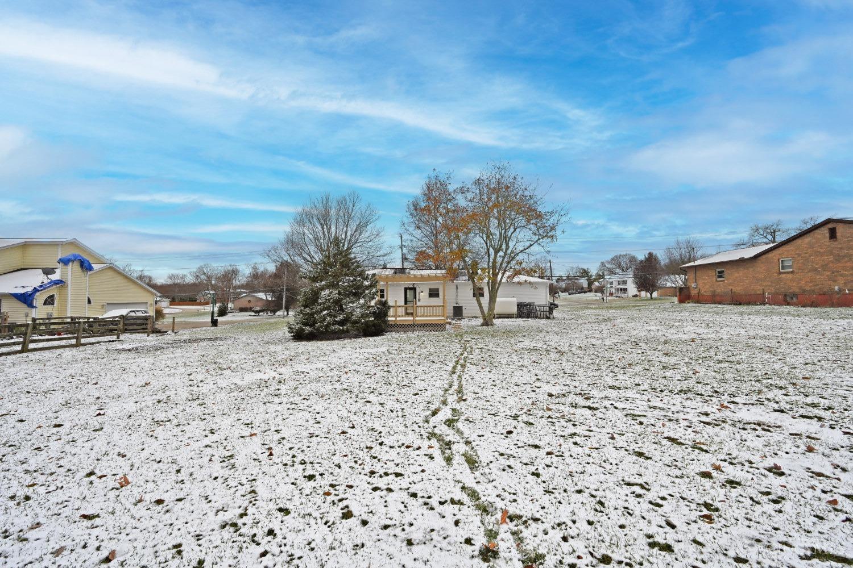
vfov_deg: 81.2
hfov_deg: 104.3
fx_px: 332
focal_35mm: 14
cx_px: 426
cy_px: 284
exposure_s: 1/200
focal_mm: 14
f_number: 13
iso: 180
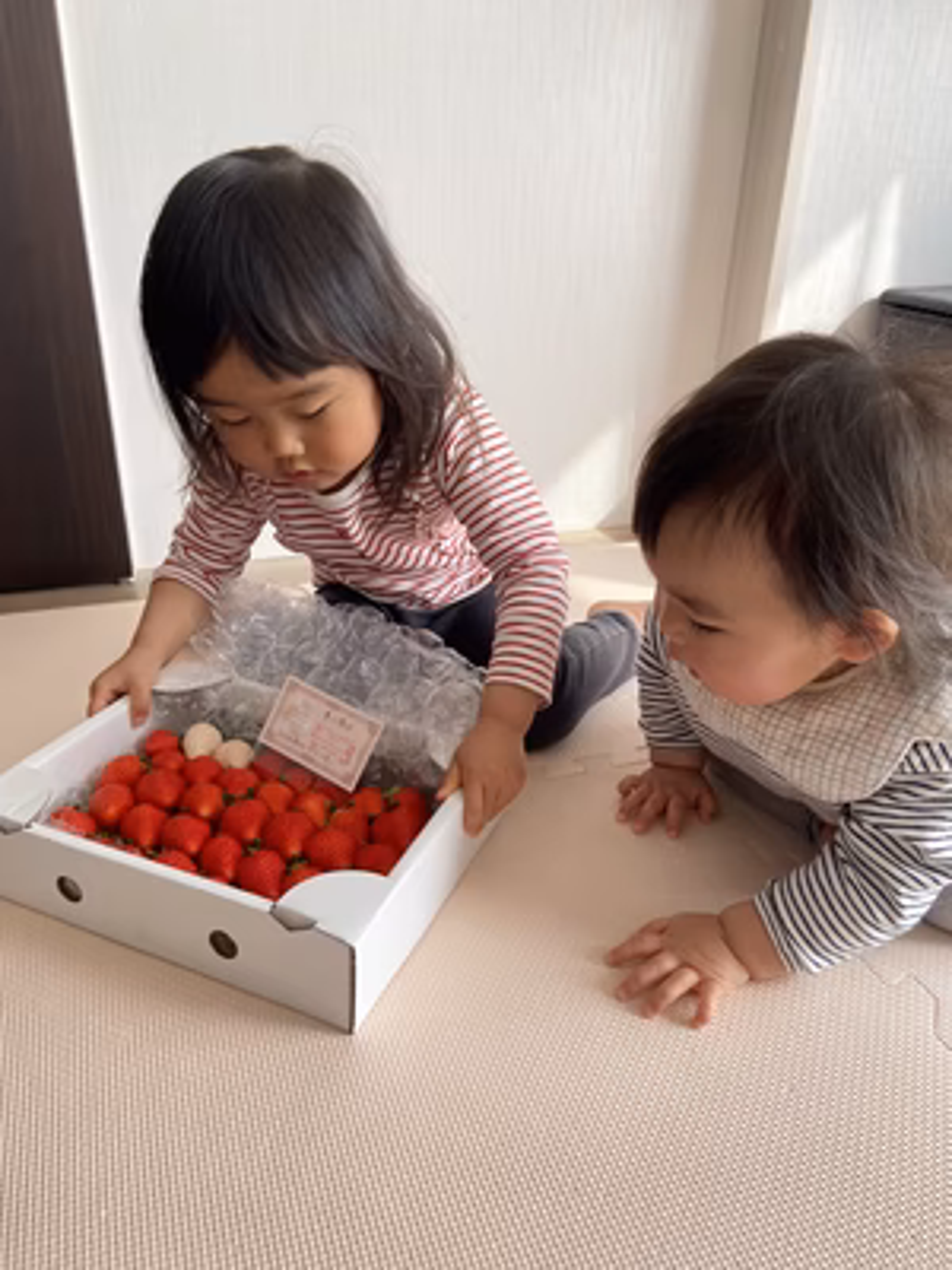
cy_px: 635
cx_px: 476
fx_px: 953
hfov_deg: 53.1
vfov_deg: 67.3
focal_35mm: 26
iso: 64
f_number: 1.8
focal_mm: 4.25
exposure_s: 1/122
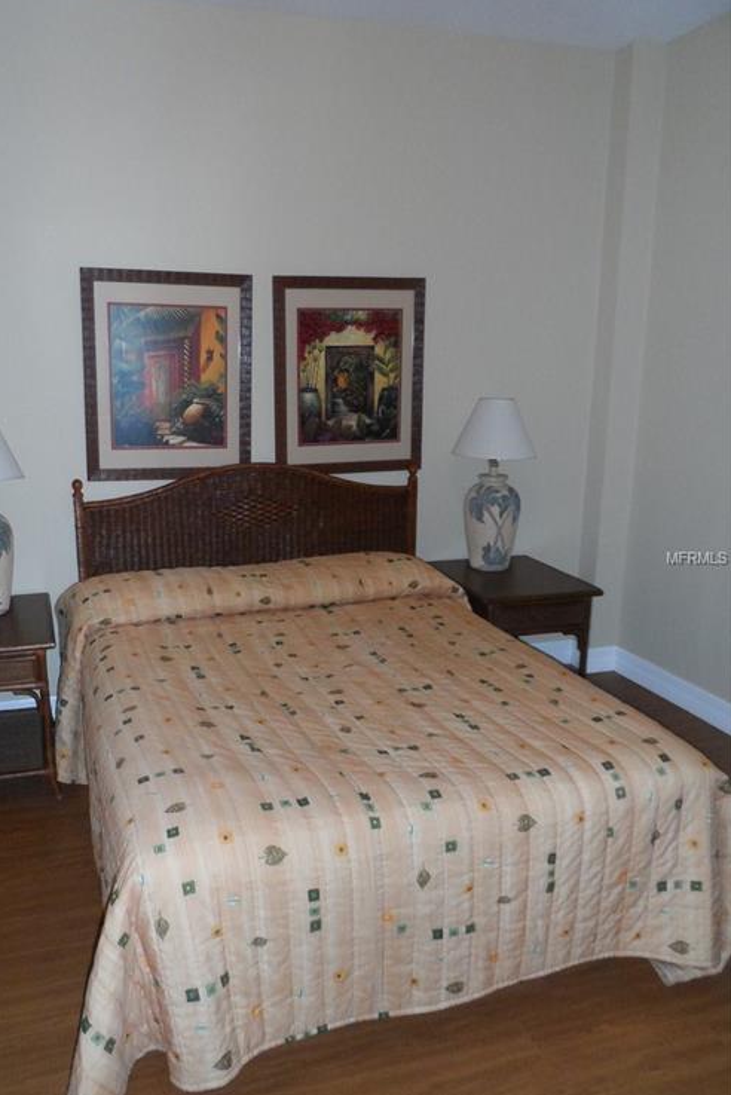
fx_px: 791
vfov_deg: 69.4
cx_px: 306
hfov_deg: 49.4
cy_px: 559
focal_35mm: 26
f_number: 3.2
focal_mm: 4
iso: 240
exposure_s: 1/30
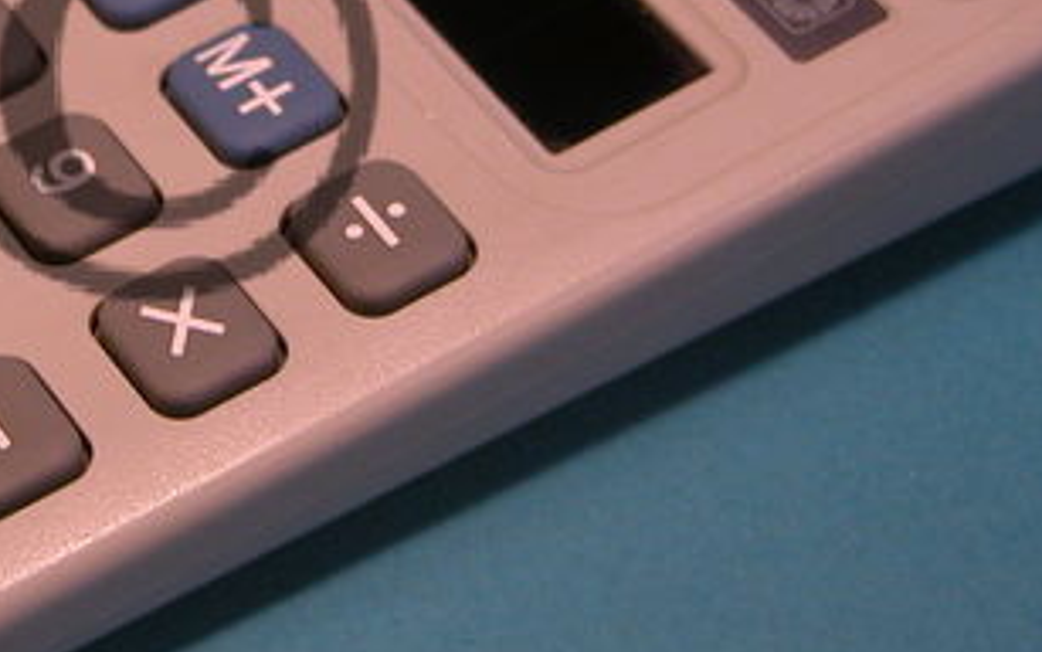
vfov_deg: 8.2
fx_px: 4544
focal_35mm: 160
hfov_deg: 13.0
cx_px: 149
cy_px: 78
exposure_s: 1/250
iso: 100
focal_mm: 14.7
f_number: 3.1
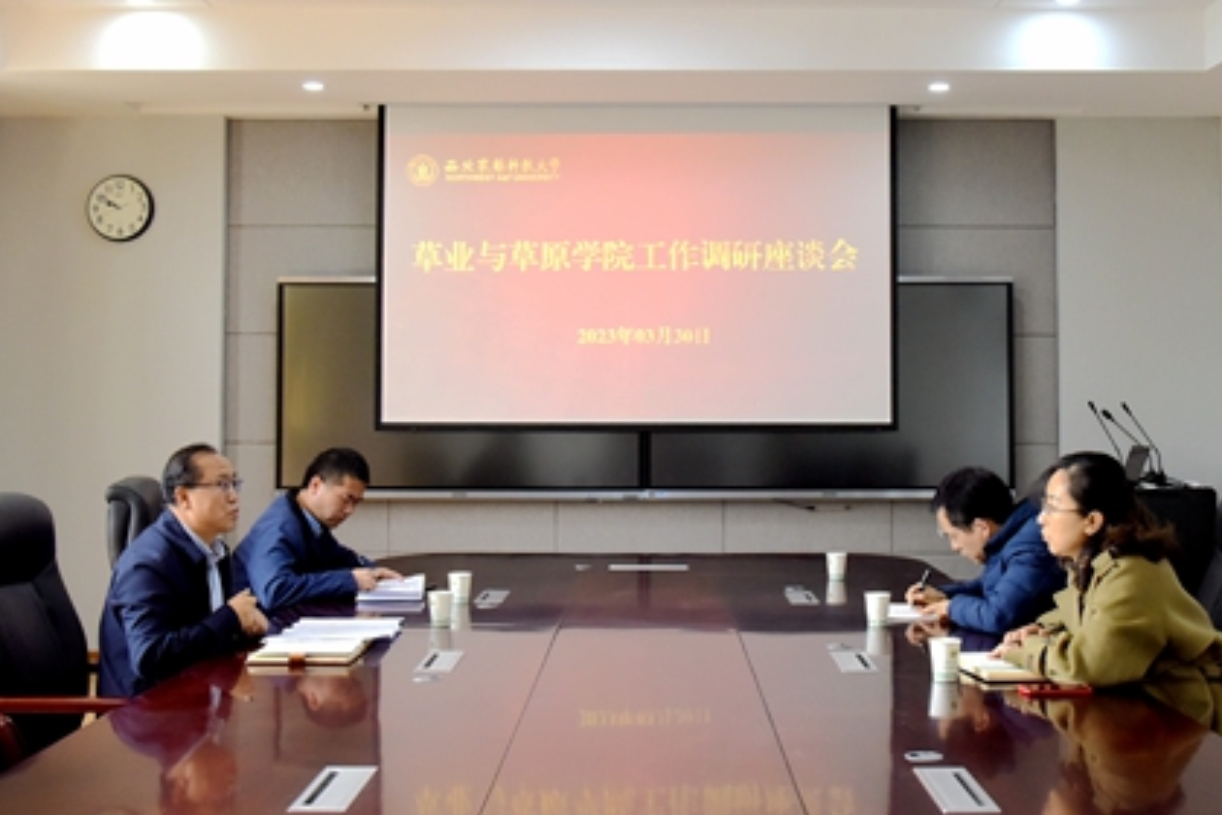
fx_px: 1358
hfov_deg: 48.5
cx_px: 617
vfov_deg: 33.3
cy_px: 335
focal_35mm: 40
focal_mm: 28
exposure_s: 1/180
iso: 1600
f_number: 6.7
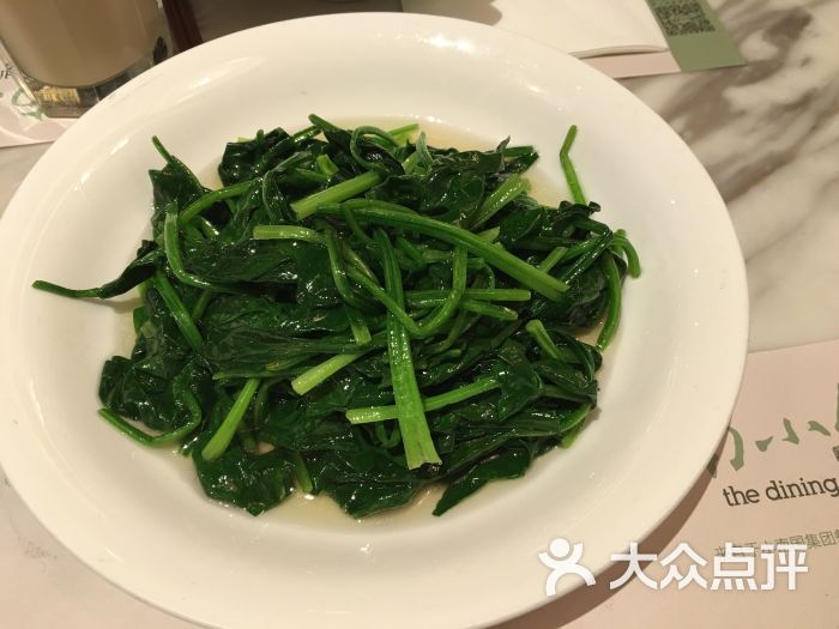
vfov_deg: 48.2
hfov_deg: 61.7
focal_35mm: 29
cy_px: 314
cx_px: 420
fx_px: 703
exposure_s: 1/17
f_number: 2.2
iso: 50
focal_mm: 4.15
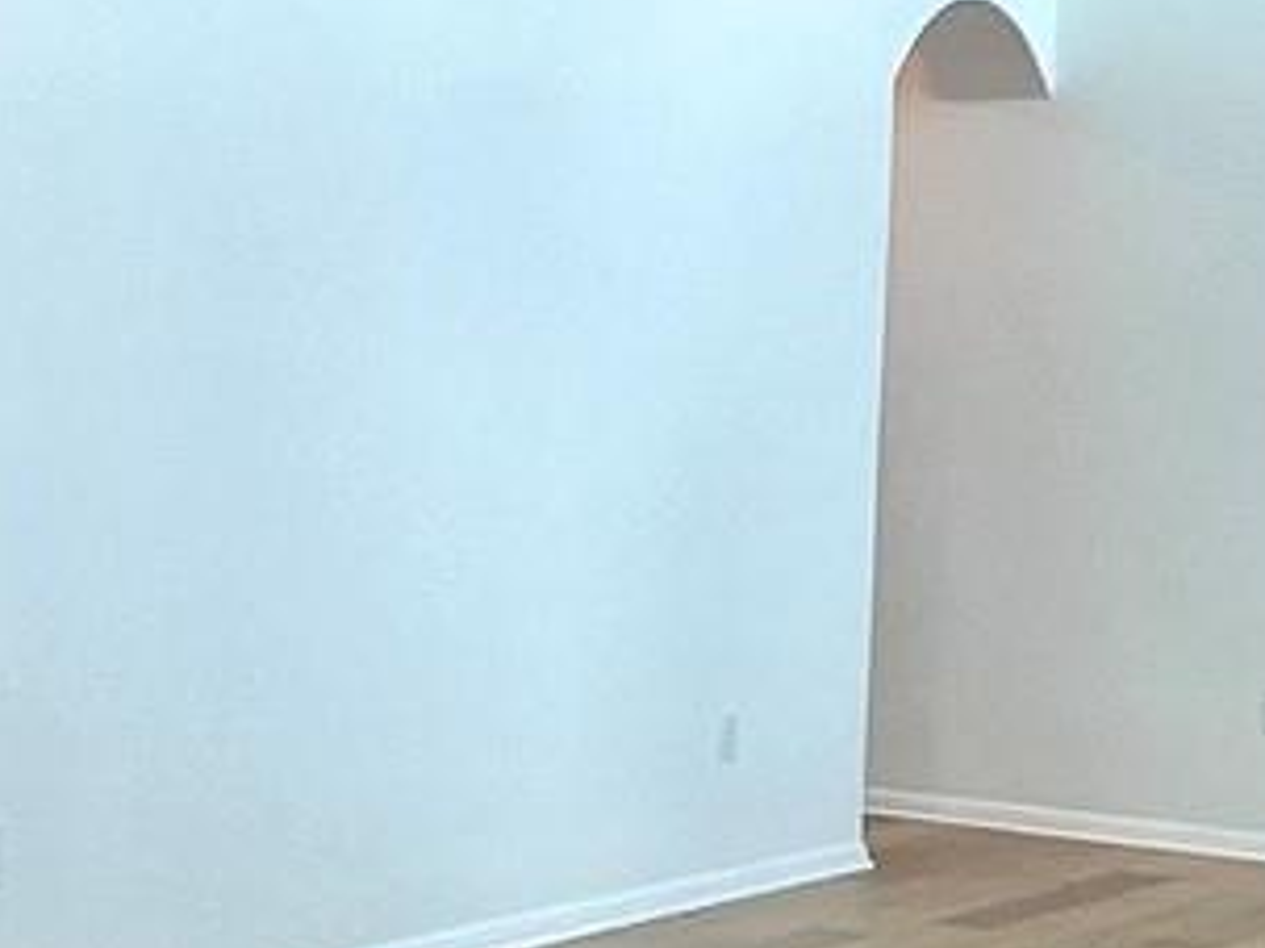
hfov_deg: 20.2
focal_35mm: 88
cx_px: -413
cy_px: 601
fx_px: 3215
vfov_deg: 16.7
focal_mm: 1.57
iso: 50
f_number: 1.8
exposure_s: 1/120
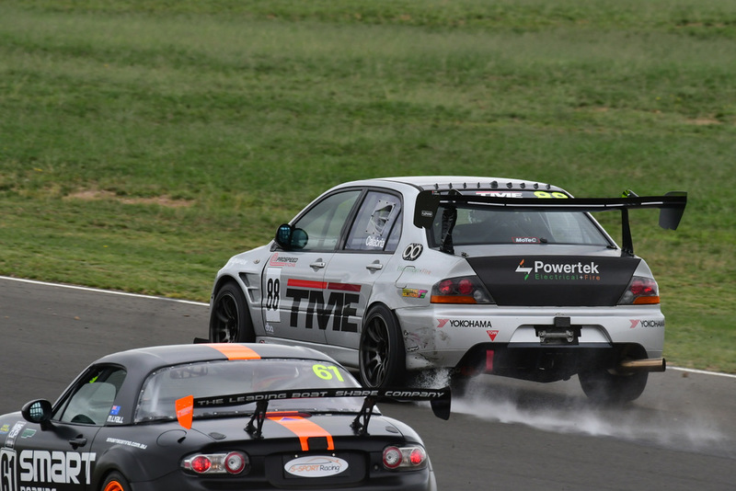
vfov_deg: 2.2
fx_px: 12577
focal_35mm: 615
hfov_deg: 3.4
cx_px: 368
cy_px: 246
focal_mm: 410
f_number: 11
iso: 800
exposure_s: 1/640
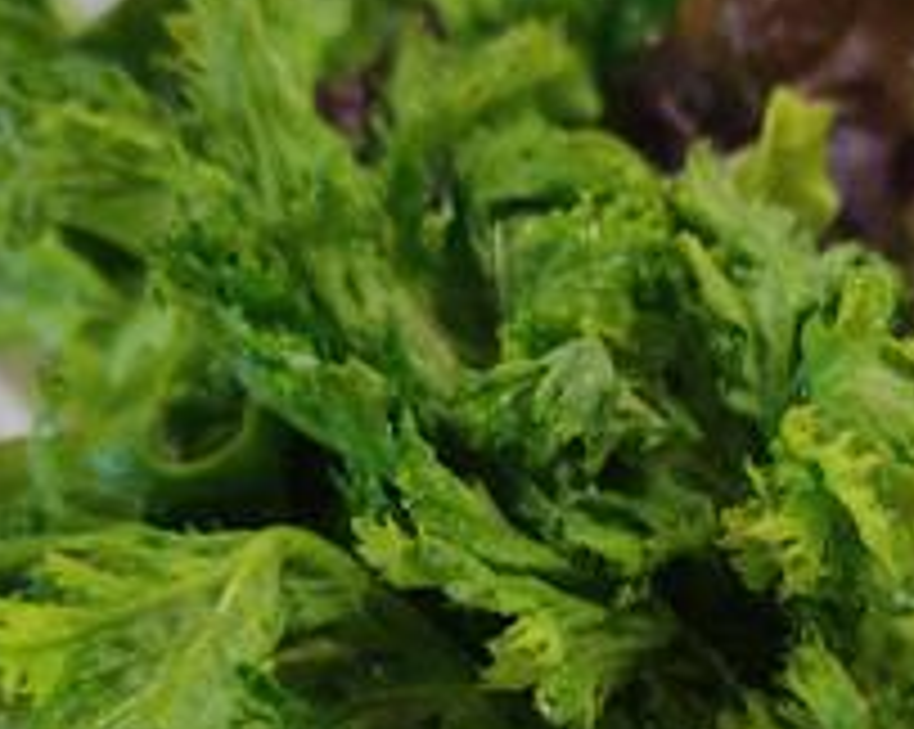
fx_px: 1621
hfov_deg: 31.3
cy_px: 558
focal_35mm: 60
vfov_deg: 25.0
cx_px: 603
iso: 133
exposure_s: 1/33
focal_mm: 4.74
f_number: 1.79
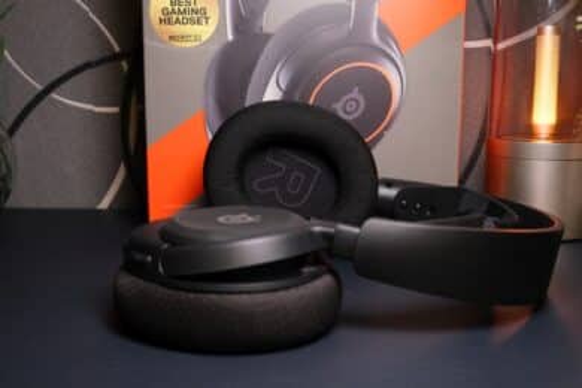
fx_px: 727
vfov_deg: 29.9
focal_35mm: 45
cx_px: 291
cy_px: 194
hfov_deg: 43.6
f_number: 9
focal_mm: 30.2
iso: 1600
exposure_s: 1/34
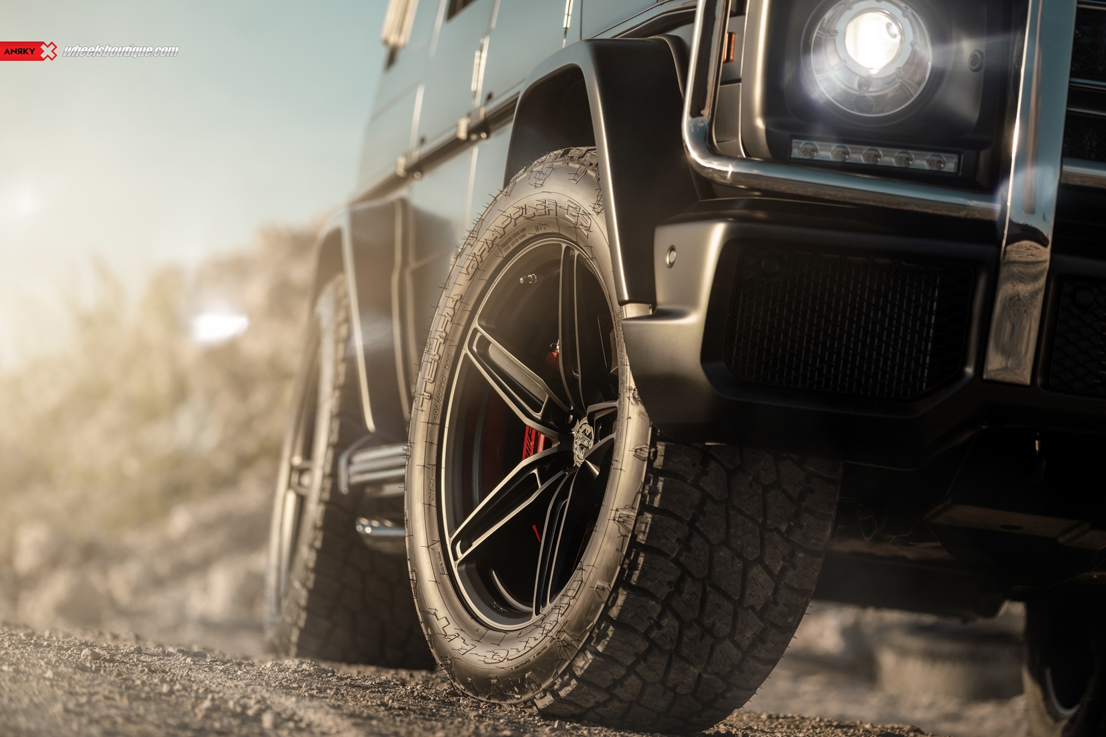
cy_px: 368
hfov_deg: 12.8
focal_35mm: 160
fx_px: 4915
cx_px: 550
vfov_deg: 8.6
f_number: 4
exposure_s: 1/500
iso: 100
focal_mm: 159
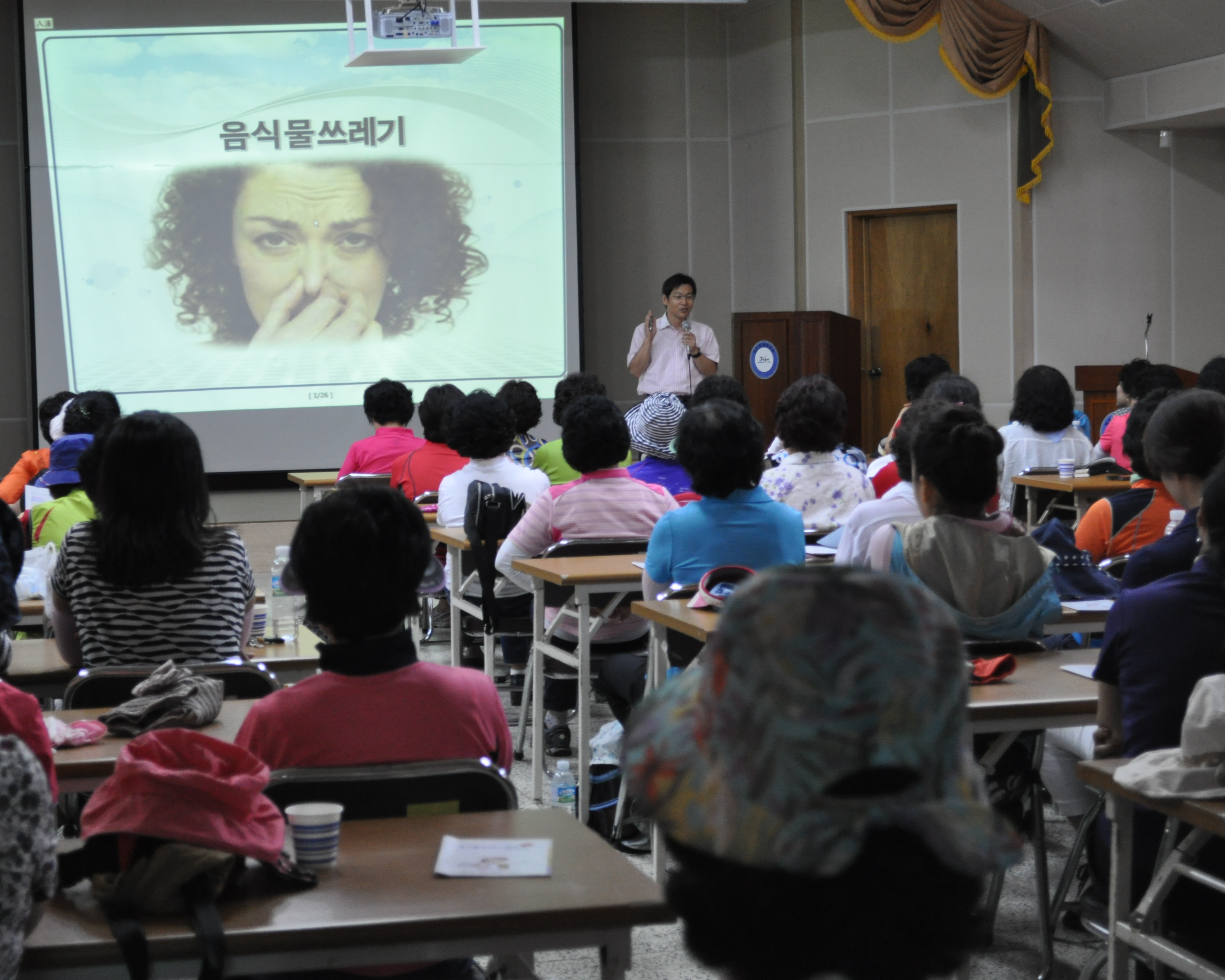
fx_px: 2465
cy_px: 490
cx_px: 528
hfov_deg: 27.9
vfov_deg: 22.5
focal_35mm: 68
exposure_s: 1/20
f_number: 5.3
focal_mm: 40
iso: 1000
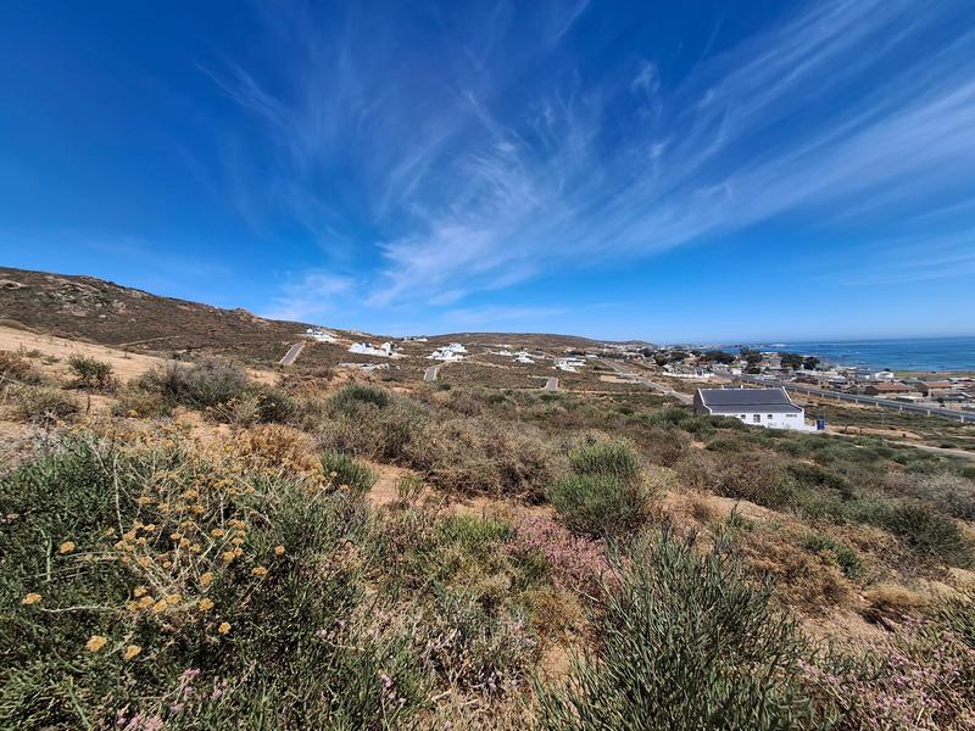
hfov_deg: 94.5
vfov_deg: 78.1
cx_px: 488
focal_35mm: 16
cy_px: 366
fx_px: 451
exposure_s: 1/1582
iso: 40
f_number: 2.2
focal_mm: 1.64
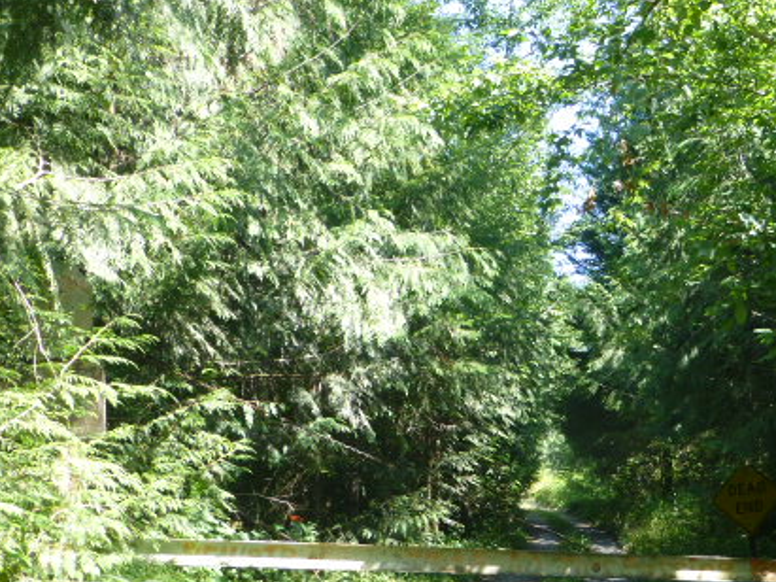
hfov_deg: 35.7
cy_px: 406
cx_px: 540
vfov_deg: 27.3
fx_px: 1188
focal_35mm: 53
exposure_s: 1/100
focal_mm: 6.1
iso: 100
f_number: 3.7
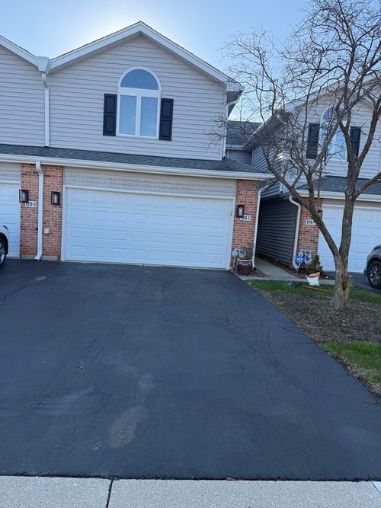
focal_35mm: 24
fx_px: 352
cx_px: 190
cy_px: 254
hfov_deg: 56.8
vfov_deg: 71.6
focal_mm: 6.76
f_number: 1.78
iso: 100
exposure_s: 1/1337
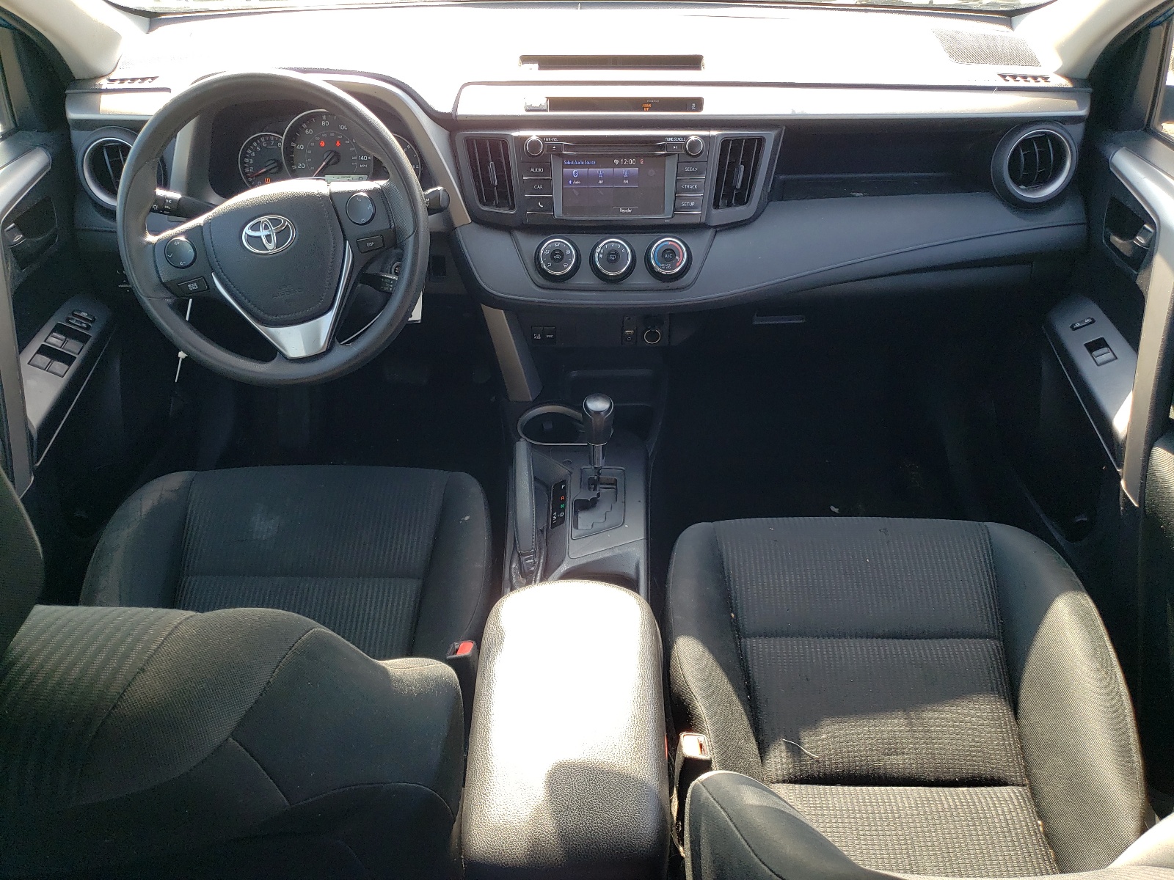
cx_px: 587
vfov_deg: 53.1
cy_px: 440
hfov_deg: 67.3
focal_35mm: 26
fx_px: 882
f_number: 1.5
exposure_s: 1/192
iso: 50
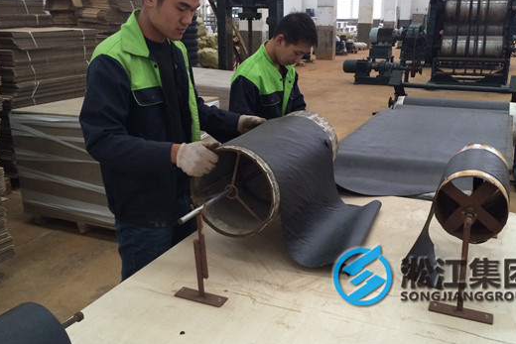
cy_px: 150
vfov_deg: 36.8
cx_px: 285
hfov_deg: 53.0
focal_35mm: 36
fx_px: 516
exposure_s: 1/30
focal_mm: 4.12
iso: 160
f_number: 2.2
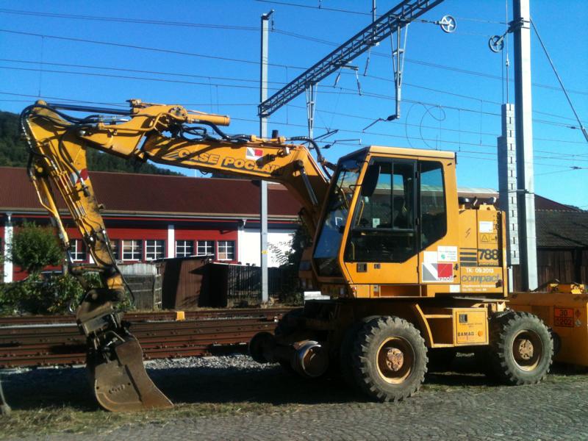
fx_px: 595
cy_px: 220
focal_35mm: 35
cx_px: 294
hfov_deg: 52.6
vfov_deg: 40.7
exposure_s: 1/758
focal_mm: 3.85
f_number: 2.8
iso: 64
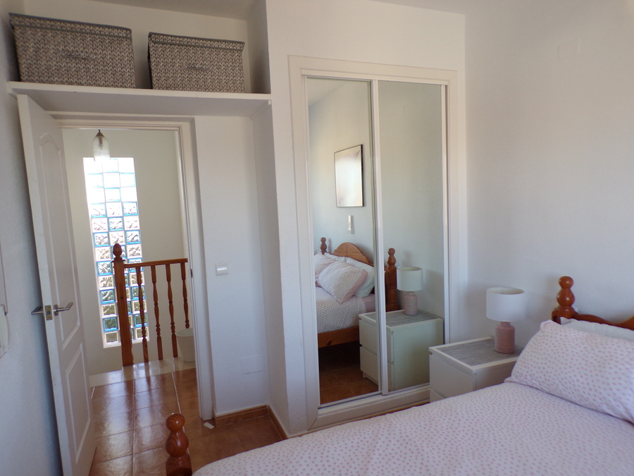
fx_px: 440
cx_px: 317
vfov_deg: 56.8
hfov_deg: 71.6
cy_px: 238
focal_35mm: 24
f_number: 3
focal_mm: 4.3
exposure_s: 1/45
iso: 100
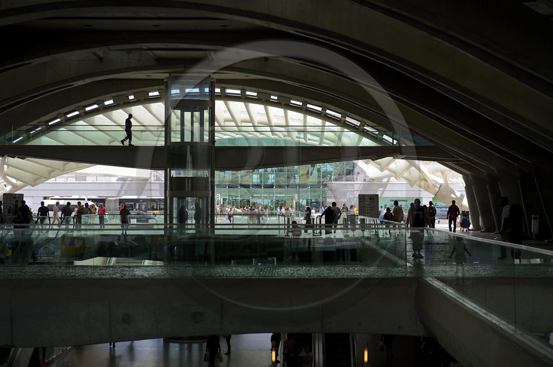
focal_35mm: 70
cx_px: 276
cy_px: 184
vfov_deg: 19.4
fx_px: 1074
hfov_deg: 28.9
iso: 200
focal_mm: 70
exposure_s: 1/320
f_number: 5
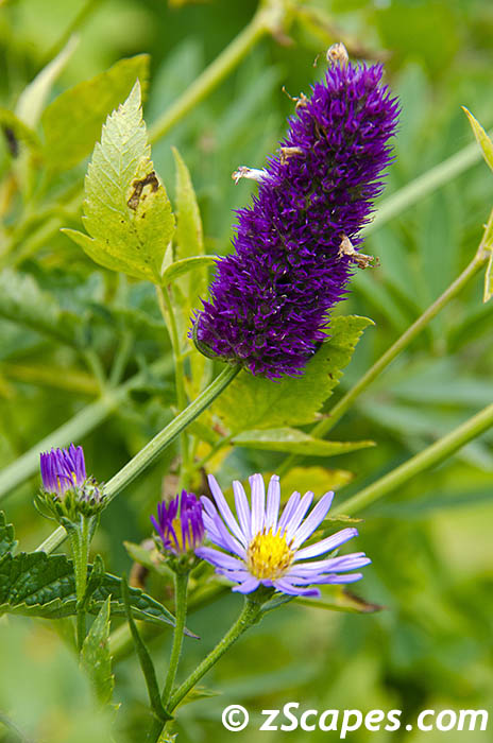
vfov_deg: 6.3
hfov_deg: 4.1
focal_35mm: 330
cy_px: 372
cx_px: 246
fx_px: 6805
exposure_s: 1/30
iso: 200
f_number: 11
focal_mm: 220
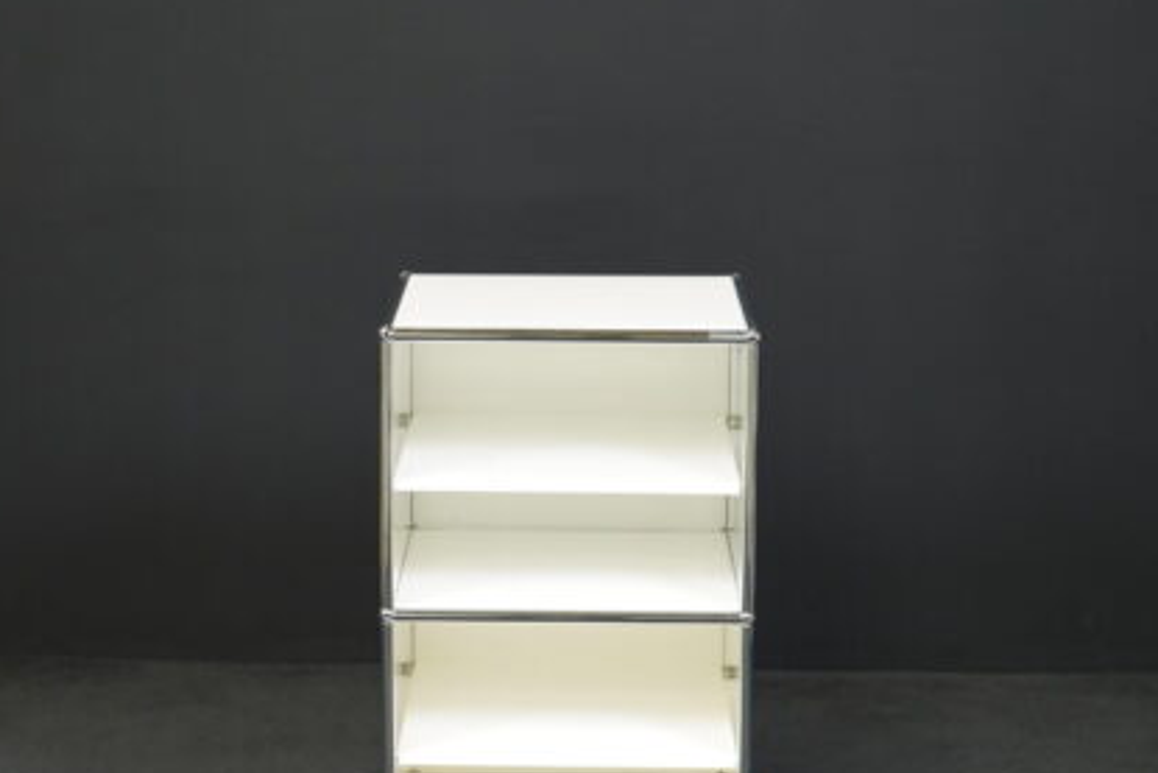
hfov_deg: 21.7
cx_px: 544
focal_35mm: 94
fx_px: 3025
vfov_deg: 14.5
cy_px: 544
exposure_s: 1/200
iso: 5000
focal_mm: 65
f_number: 6.3
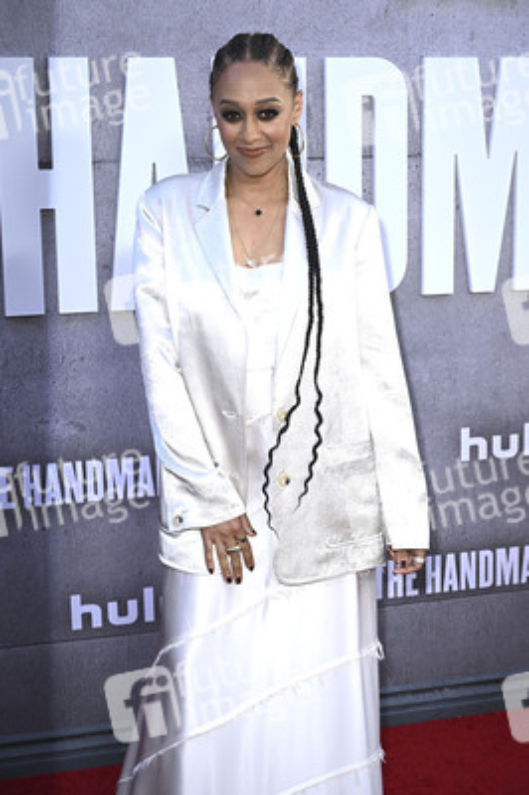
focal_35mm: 62
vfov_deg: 32.4
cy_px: 398
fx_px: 1369
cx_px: 264
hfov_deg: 21.9
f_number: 6.3
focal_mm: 62
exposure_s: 1/250
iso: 640
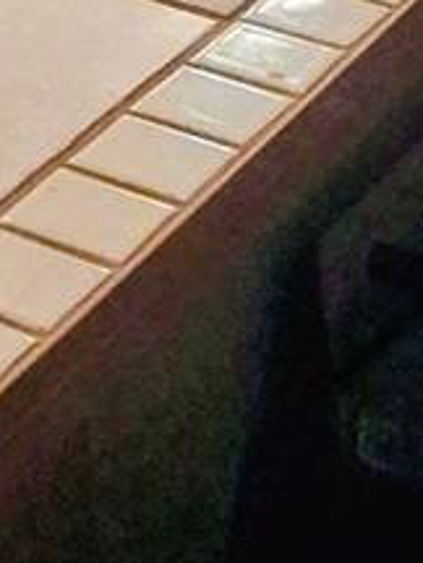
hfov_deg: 9.4
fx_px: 2444
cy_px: -524
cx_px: -355
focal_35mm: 150
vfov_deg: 11.9
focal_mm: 4
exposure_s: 1/120
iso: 250
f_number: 1.8
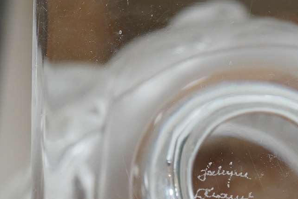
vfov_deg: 17.2
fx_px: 654
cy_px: 149
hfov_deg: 25.4
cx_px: 216
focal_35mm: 79
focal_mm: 30
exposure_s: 1/250
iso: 3200
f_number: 9
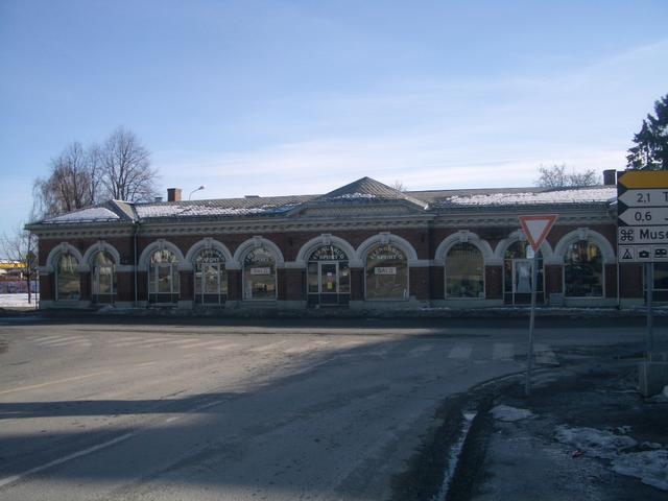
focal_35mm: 35
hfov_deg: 52.6
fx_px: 675
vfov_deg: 40.7
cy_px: 250
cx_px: 334
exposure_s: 1/320
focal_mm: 5.8
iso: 50
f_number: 4.3
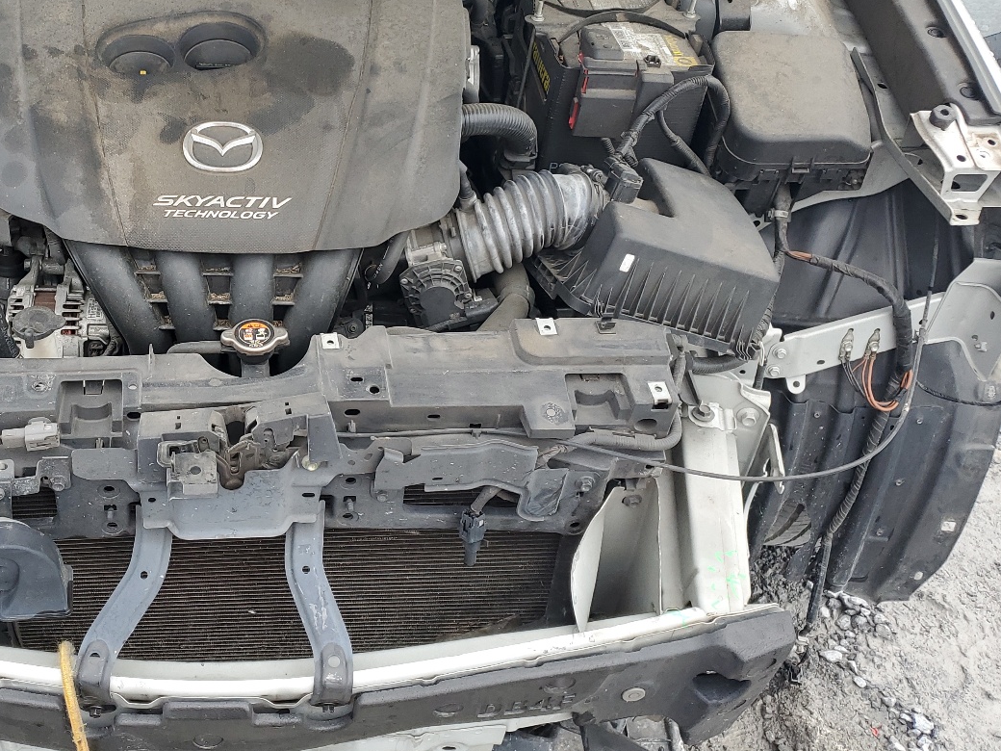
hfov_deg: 45.5
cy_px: 295
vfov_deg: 35.8
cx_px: 276
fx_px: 1157
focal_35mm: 40
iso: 50
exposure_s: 1/625
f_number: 1.5
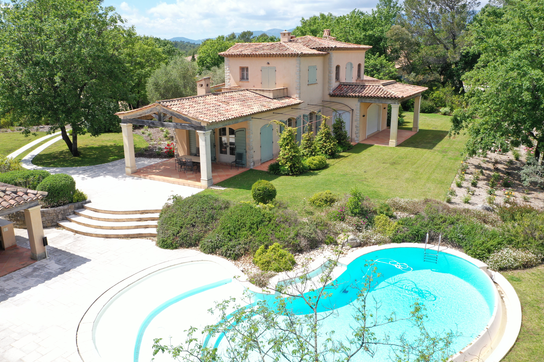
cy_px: 176
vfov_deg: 45.0
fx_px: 438
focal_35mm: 29
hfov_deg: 63.7
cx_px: 269
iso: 100
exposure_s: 1/320
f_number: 5.6
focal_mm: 10.26
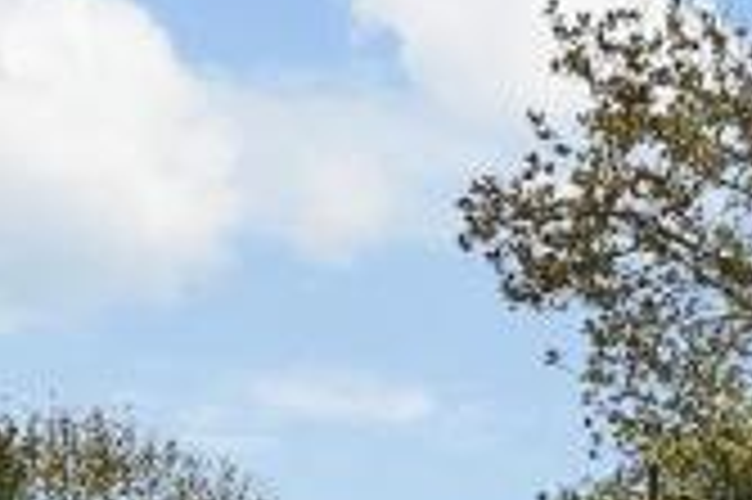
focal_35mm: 92
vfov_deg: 14.0
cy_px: 718
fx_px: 1920
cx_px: 495
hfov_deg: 22.1
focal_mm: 10
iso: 160
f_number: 8
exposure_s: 1/320
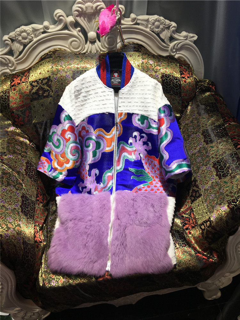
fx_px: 268
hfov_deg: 48.2
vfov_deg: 61.7
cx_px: 120
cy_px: 160
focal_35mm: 29
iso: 25
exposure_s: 1/50
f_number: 2.2
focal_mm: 4.15
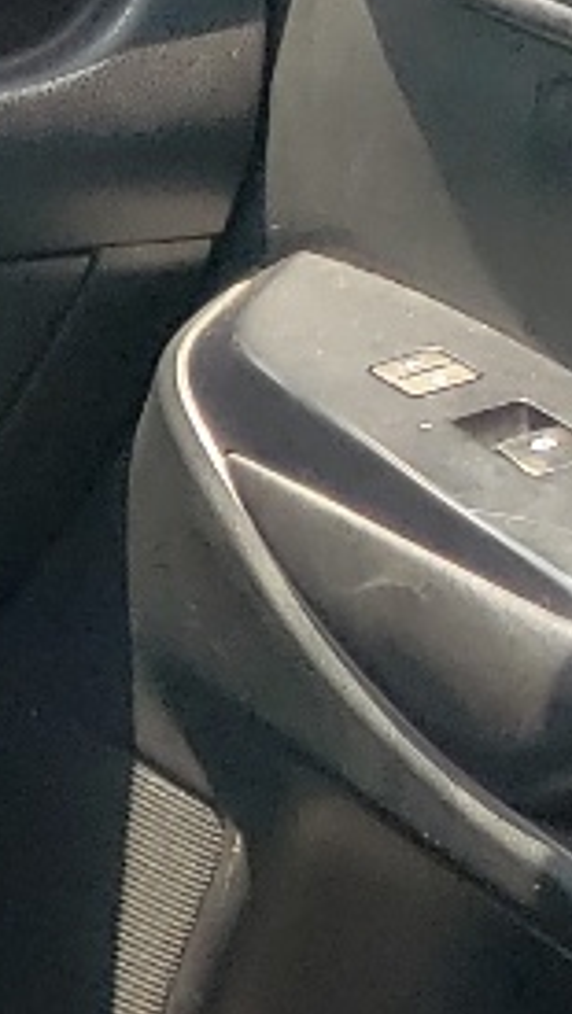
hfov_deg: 5.7
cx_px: -2122
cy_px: 1372
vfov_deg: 12.6
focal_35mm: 165
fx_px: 4442
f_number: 1.5
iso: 50
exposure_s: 1/222
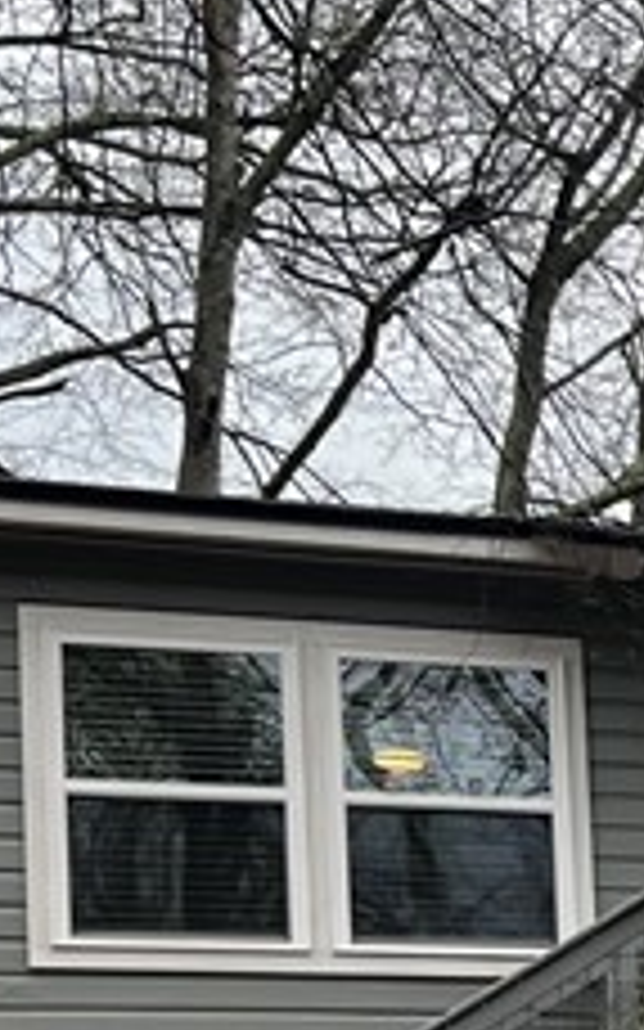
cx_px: 1419
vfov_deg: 16.3
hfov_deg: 9.7
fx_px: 3456
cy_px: 1223
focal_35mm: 123
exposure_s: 1/639
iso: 50
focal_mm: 5.7
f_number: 1.5
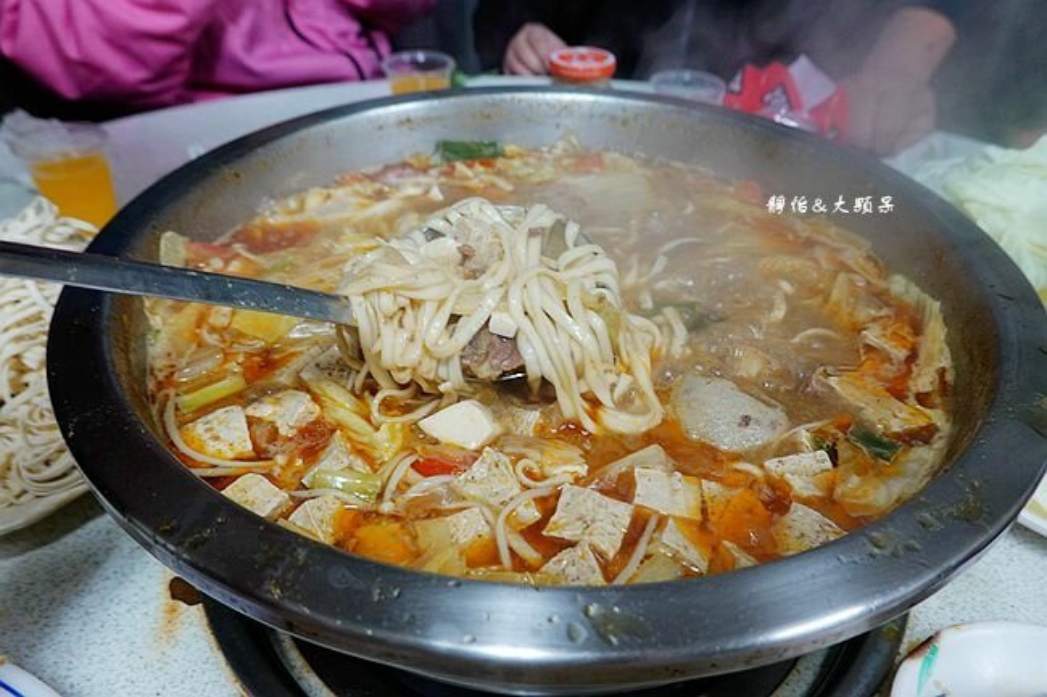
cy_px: 348
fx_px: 785
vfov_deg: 47.9
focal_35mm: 27
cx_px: 524
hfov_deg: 67.4
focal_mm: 9.96
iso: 500
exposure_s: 1/30
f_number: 3.2
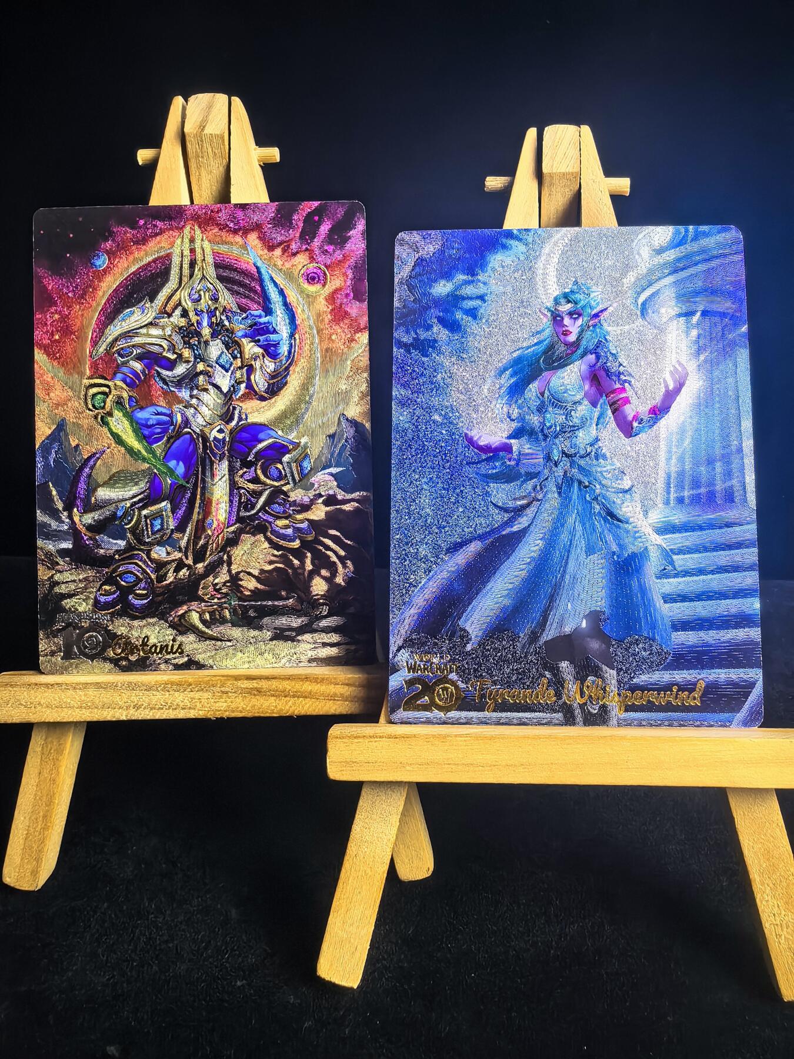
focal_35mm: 27
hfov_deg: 51.4
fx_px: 826
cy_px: 530
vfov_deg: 65.3
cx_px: 397
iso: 160
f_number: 2.2
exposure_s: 1/100
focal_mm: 1.95
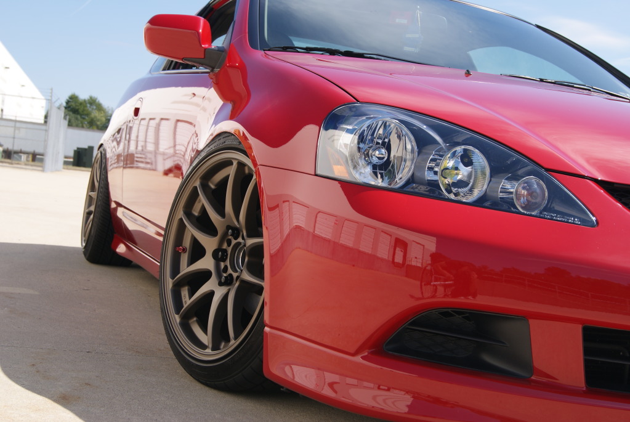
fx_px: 920
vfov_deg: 25.8
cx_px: 315
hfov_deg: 37.8
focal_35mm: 52
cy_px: 211
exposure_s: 1/200
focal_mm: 35
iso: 100
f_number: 8
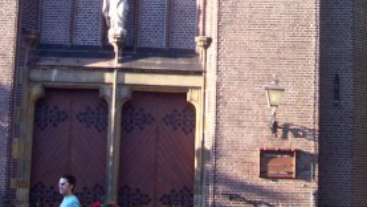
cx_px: 216
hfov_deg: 20.0
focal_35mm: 107
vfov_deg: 11.1
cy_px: -37
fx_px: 1042
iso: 80
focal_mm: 5.6
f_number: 2.7
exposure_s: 1/166
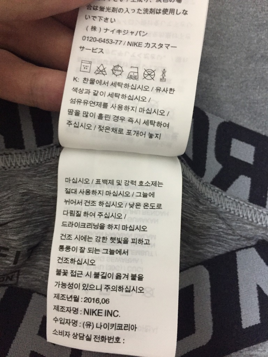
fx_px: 299
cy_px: 178
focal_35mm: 29
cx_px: 134
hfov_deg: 48.2
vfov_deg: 61.7
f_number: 2.2
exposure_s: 1/30
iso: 250
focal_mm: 4.15
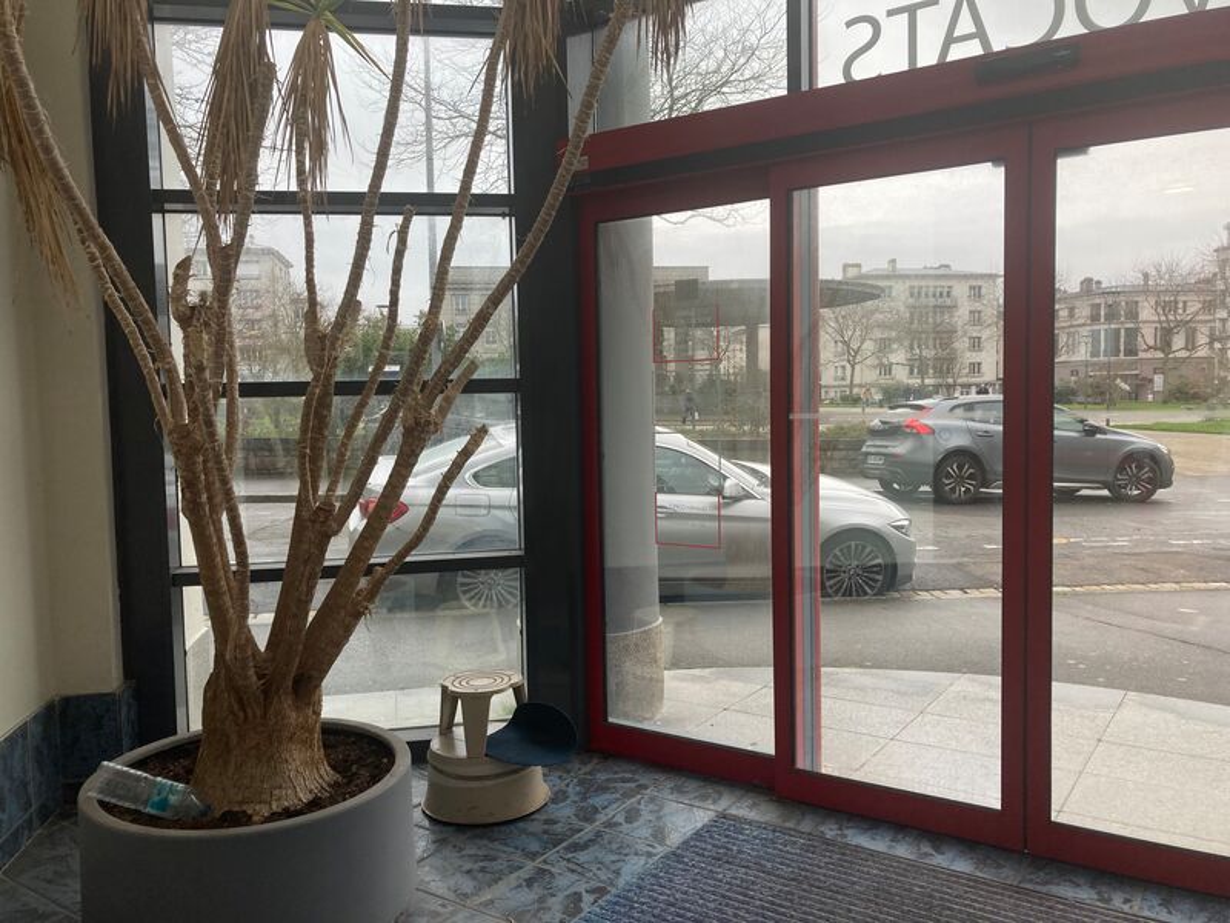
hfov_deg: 63.4
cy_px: 462
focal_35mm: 28
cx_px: 615
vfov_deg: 49.7
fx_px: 995
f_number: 1.8
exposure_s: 1/241
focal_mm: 3.99
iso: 20
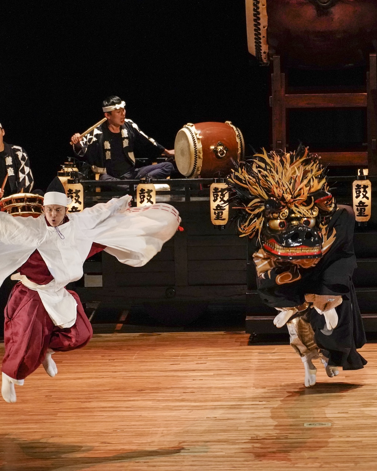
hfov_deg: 5.0
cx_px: 298
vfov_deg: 6.2
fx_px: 4351
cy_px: 235
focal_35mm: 312
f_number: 5.6
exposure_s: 1/320
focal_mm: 221
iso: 8000
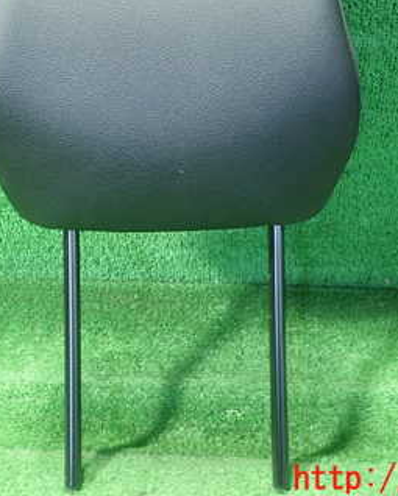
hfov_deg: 32.8
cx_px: 178
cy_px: 148
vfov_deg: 39.6
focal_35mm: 46
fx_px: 676
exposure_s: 1/30
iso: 250
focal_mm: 4.5
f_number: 2
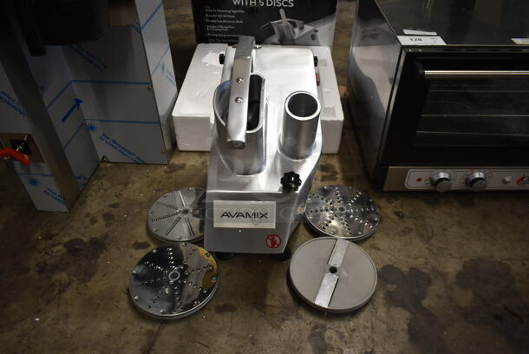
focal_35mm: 27
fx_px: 397
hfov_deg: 67.3
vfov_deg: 48.0
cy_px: 177
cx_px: 264
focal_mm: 18
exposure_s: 1/30
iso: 450
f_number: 3.5
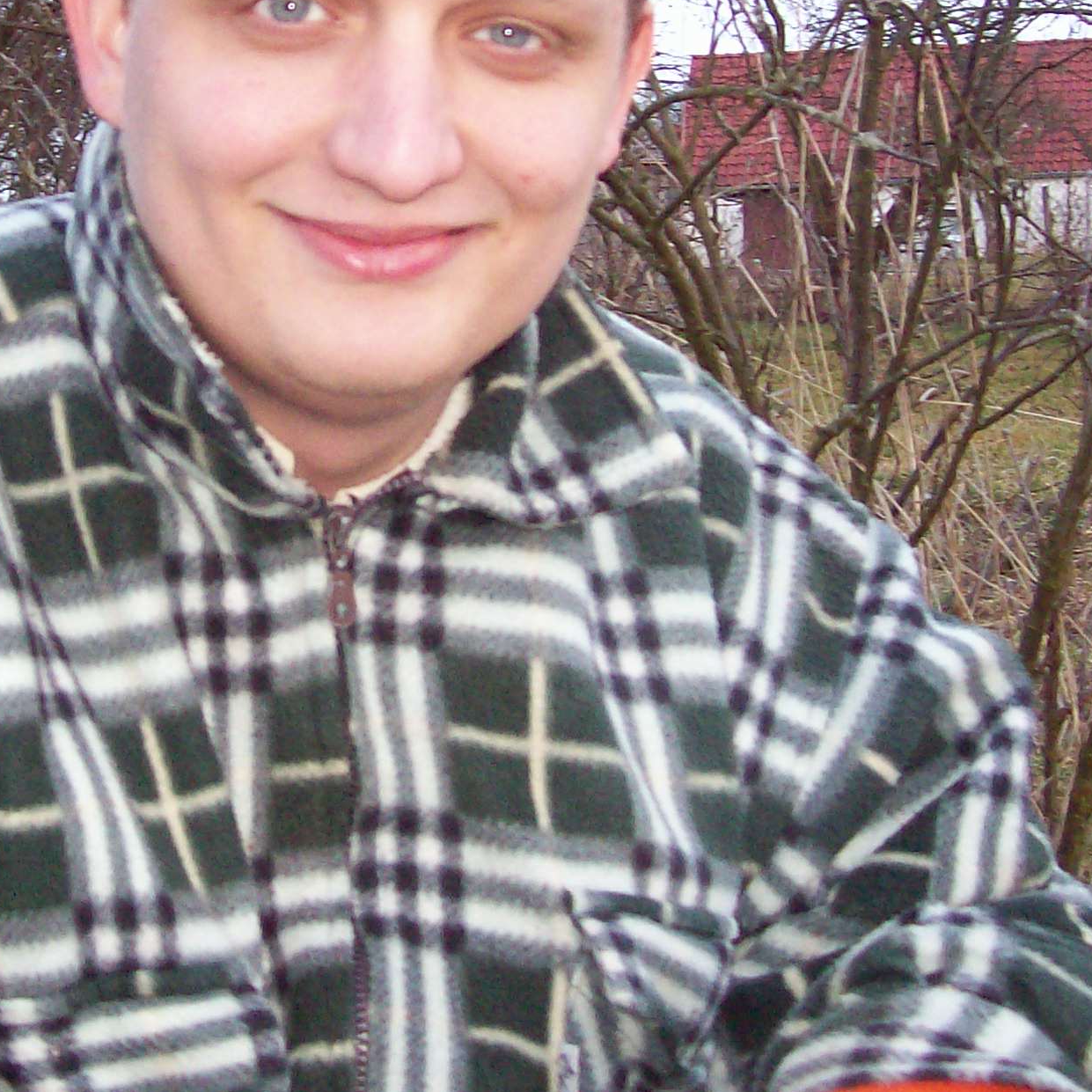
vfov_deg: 23.5
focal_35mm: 73
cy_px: 297
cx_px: 243
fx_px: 2605
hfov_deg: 23.4
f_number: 2.7
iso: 140
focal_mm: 6
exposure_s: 1/64
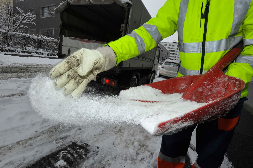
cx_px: 126
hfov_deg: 96.8
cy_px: 84
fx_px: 112
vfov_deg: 73.7
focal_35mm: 16
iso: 640
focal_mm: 16
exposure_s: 1/250
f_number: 13
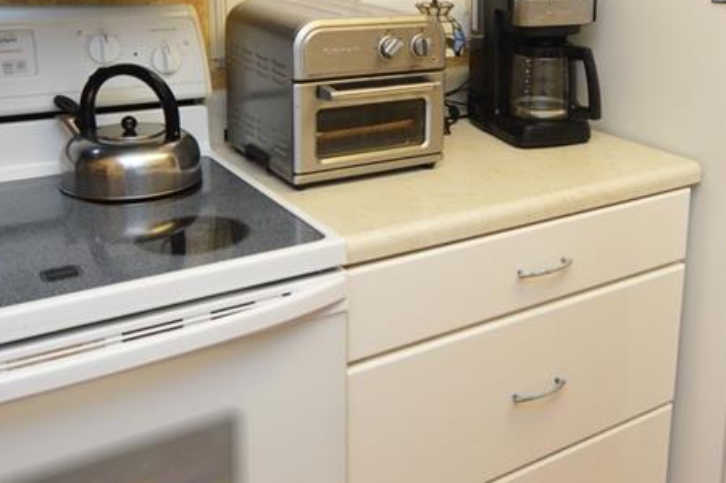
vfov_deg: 31.9
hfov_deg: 46.6
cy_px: 115
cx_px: 492
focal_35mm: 41
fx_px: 826
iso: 560
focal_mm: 12
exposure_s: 1/60
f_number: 4
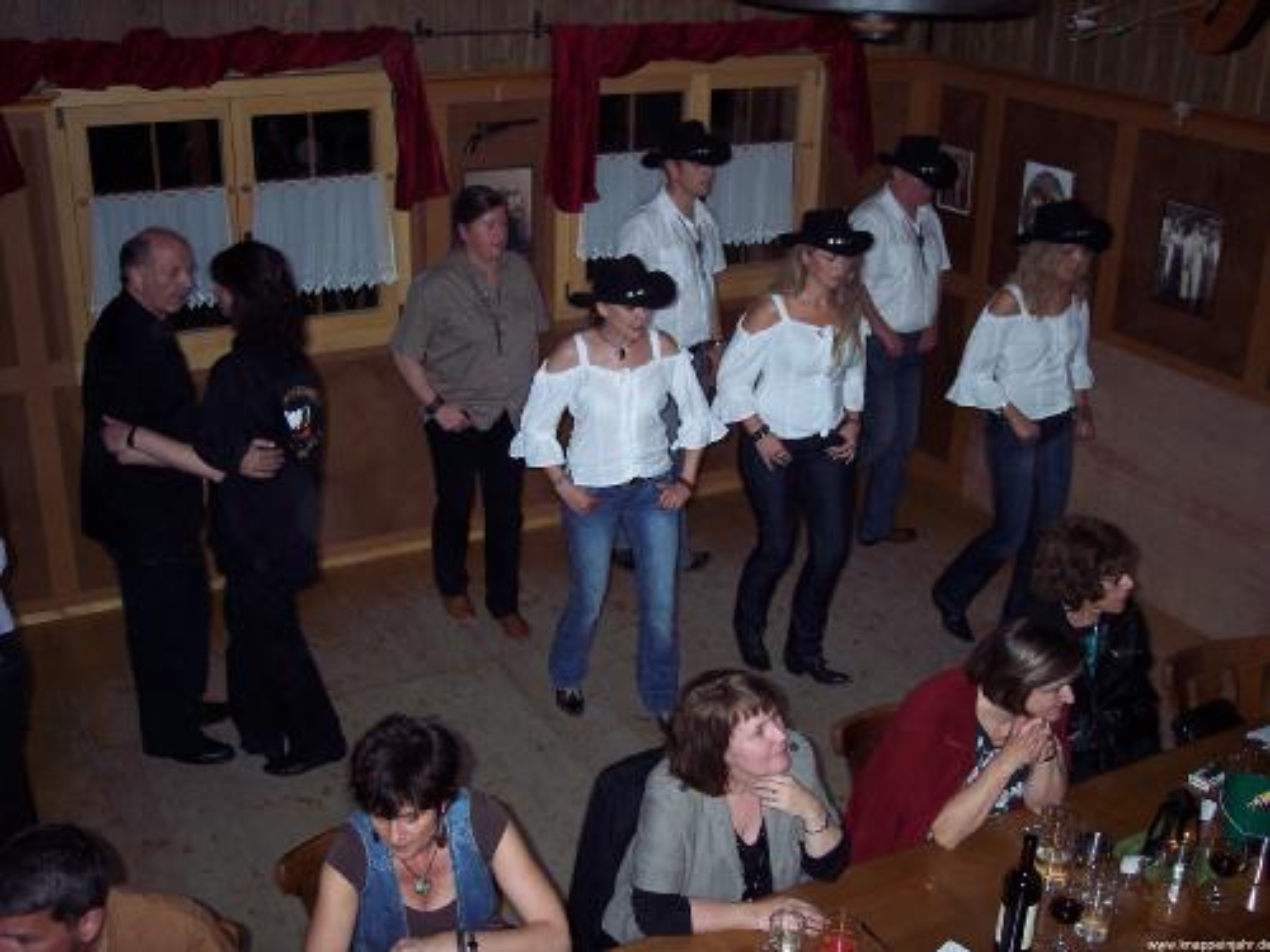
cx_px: 635
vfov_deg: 36.8
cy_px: 476
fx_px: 1431
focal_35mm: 39
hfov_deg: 47.9
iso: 100
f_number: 2.8
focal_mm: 8
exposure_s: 1/60
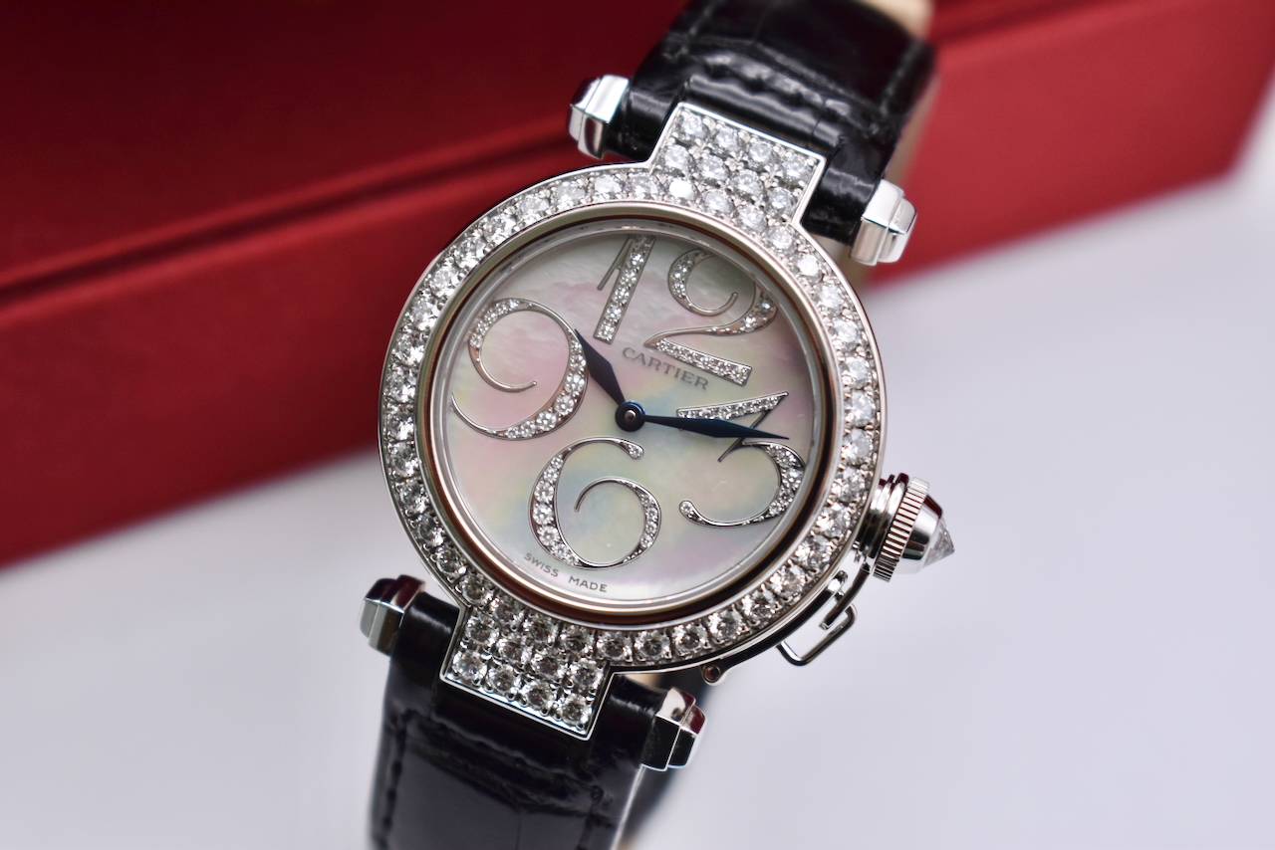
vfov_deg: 17.5
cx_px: 638
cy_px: 425
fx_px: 2763
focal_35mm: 78
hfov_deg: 26.0
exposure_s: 1/125
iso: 560
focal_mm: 52
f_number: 5.6
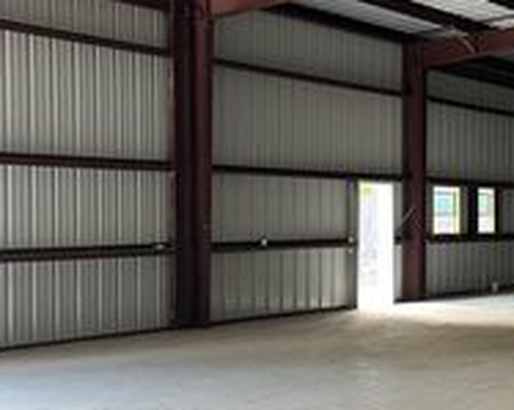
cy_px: 241
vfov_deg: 22.4
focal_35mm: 68
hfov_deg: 26.2
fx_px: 1033
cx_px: 539
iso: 200
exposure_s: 1/60
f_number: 1.6
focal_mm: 5.1
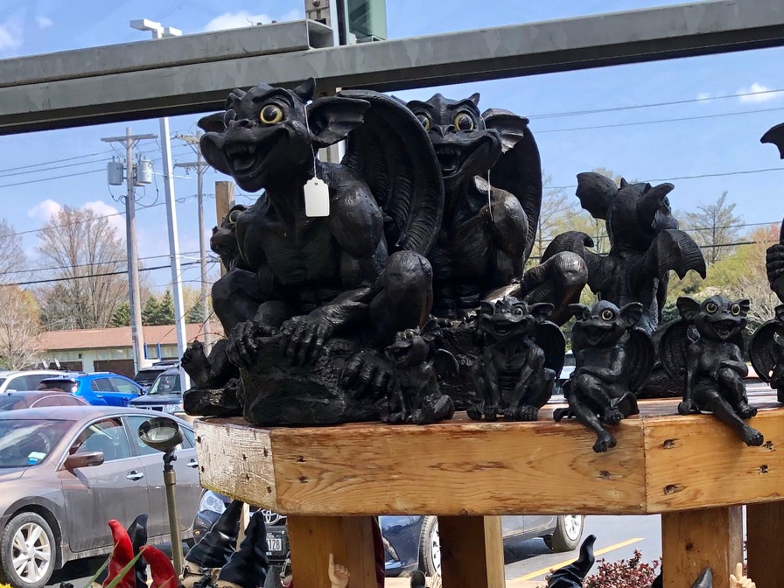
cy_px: 562
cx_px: 540
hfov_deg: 30.4
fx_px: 1427
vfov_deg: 22.5
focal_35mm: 63
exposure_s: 1/750
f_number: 1.8
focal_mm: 3.99
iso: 20
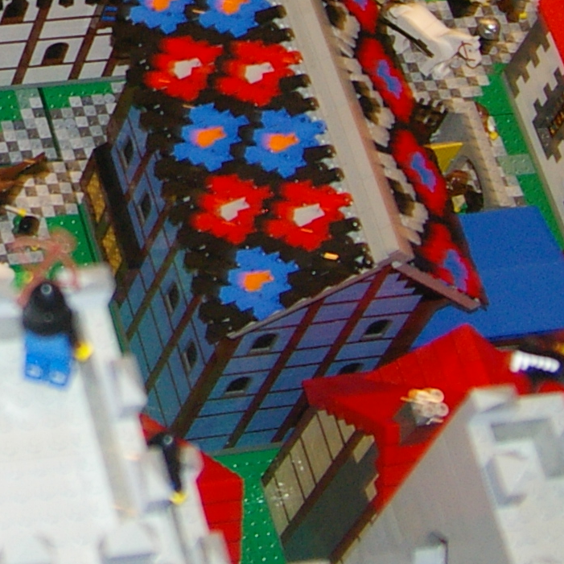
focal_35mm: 153
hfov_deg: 10.9
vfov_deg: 11.2
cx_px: -340
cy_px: -113
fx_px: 2820
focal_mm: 28
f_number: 5.6
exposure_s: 1/45
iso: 800
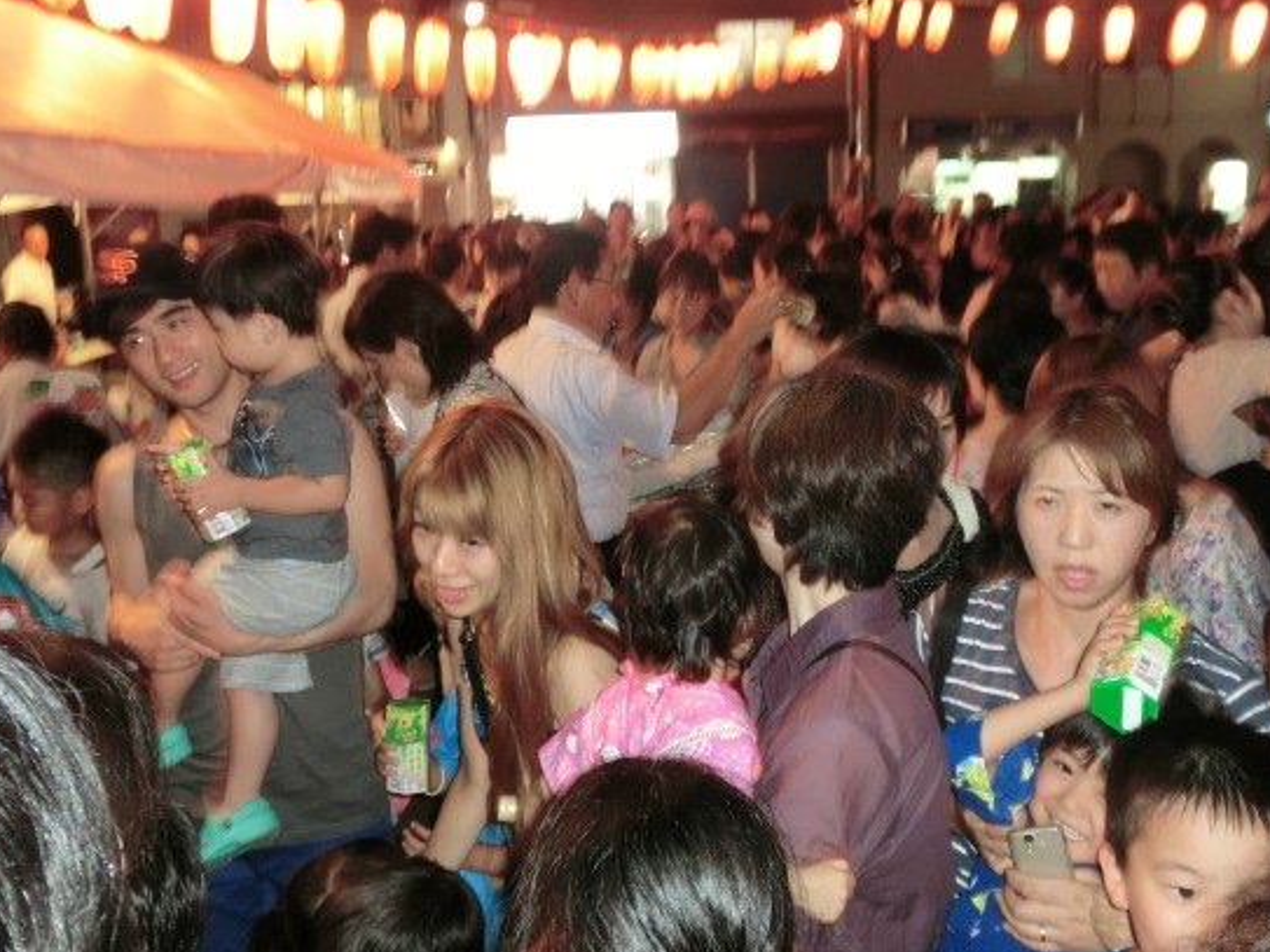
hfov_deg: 55.4
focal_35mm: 33
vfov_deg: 42.9
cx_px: 646
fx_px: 1210
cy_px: 428
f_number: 3
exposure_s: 1/10
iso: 400
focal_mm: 5
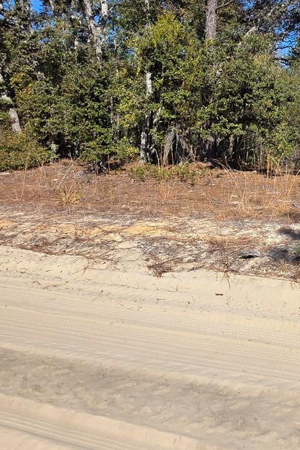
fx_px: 388
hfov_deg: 35.6
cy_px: 115
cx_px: 335
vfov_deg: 57.4
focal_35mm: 31
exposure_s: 1/2163
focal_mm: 2.2
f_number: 1.9
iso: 40
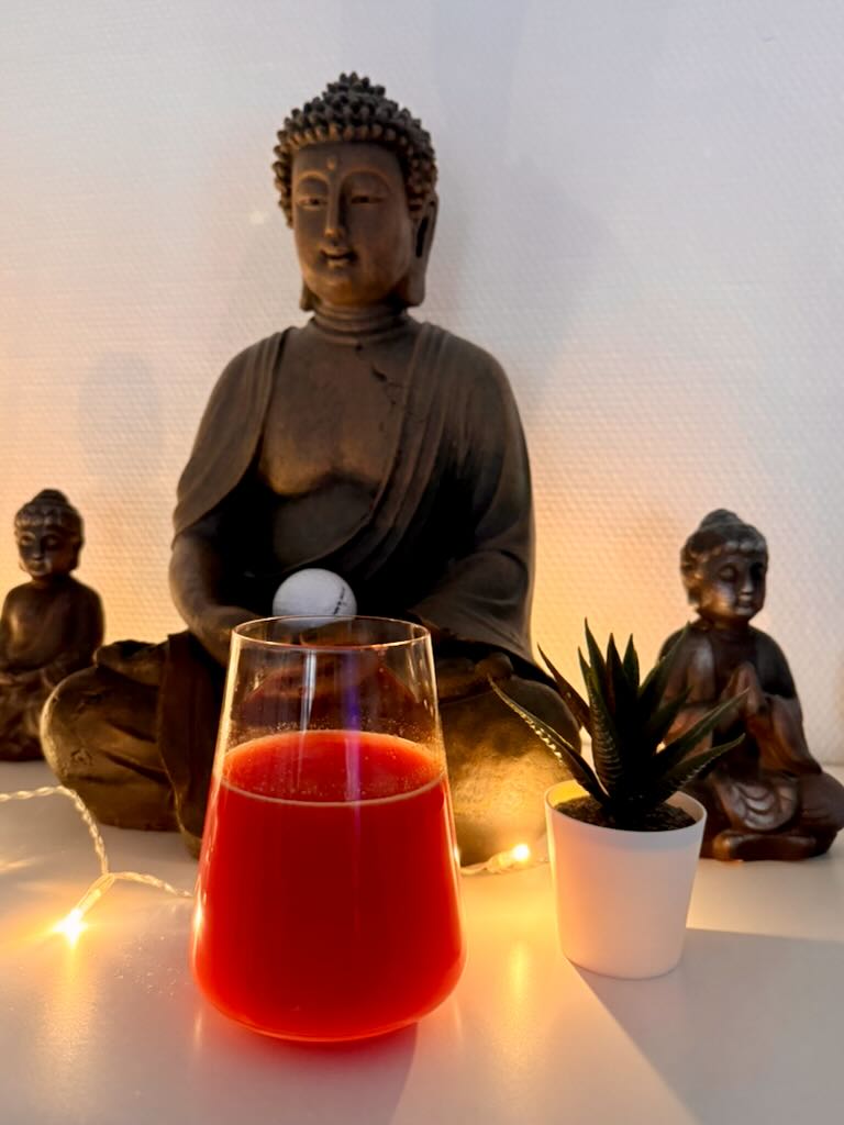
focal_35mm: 24
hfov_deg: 56.8
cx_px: 422
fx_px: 780
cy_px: 562
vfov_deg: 71.6
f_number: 1.78
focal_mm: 6.76
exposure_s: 1/33
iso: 640
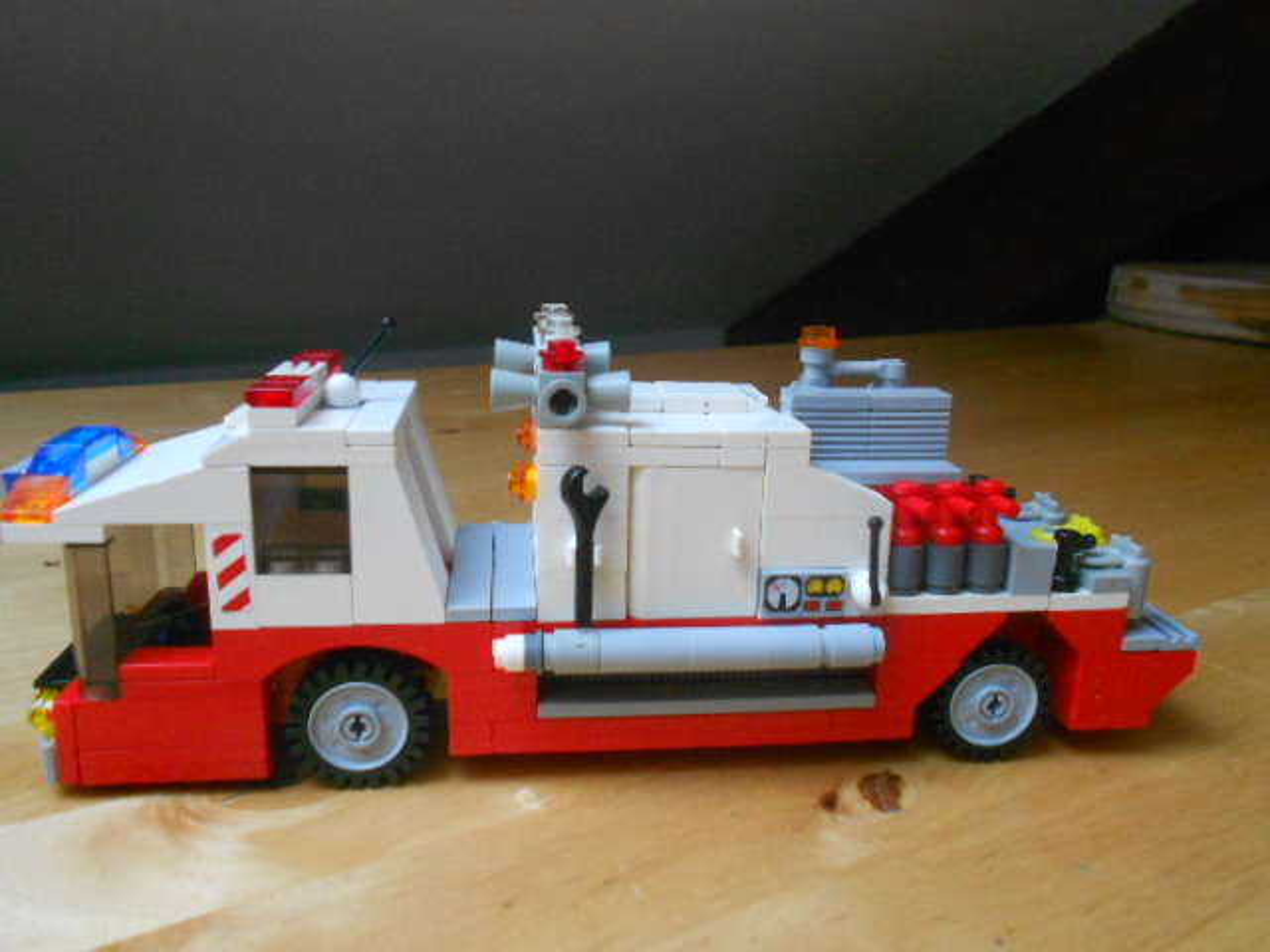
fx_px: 1064
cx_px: 635
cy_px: 476
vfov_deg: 48.2
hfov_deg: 61.7
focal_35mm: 29
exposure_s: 1/15
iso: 400
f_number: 3.4
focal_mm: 5.1
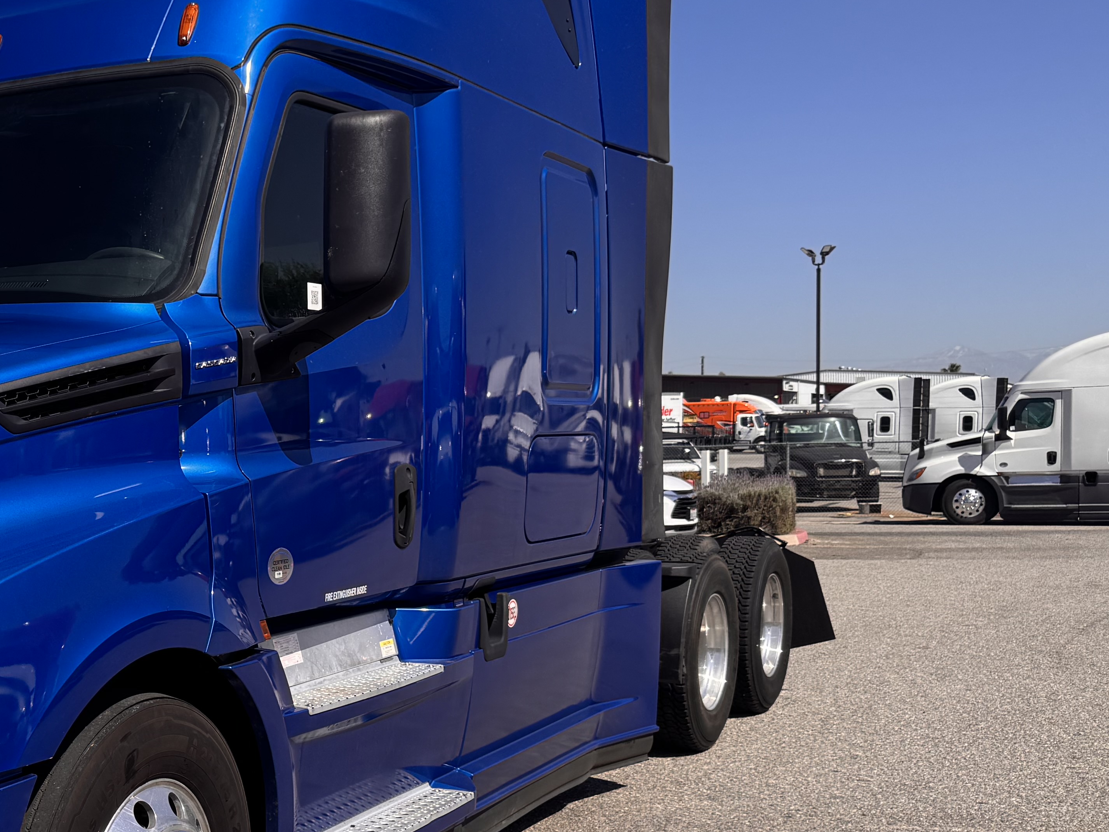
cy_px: 548
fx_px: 1538
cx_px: 103
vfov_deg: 30.1
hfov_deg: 37.0
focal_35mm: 48
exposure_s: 1/4608
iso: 80
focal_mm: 6.76
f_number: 1.78
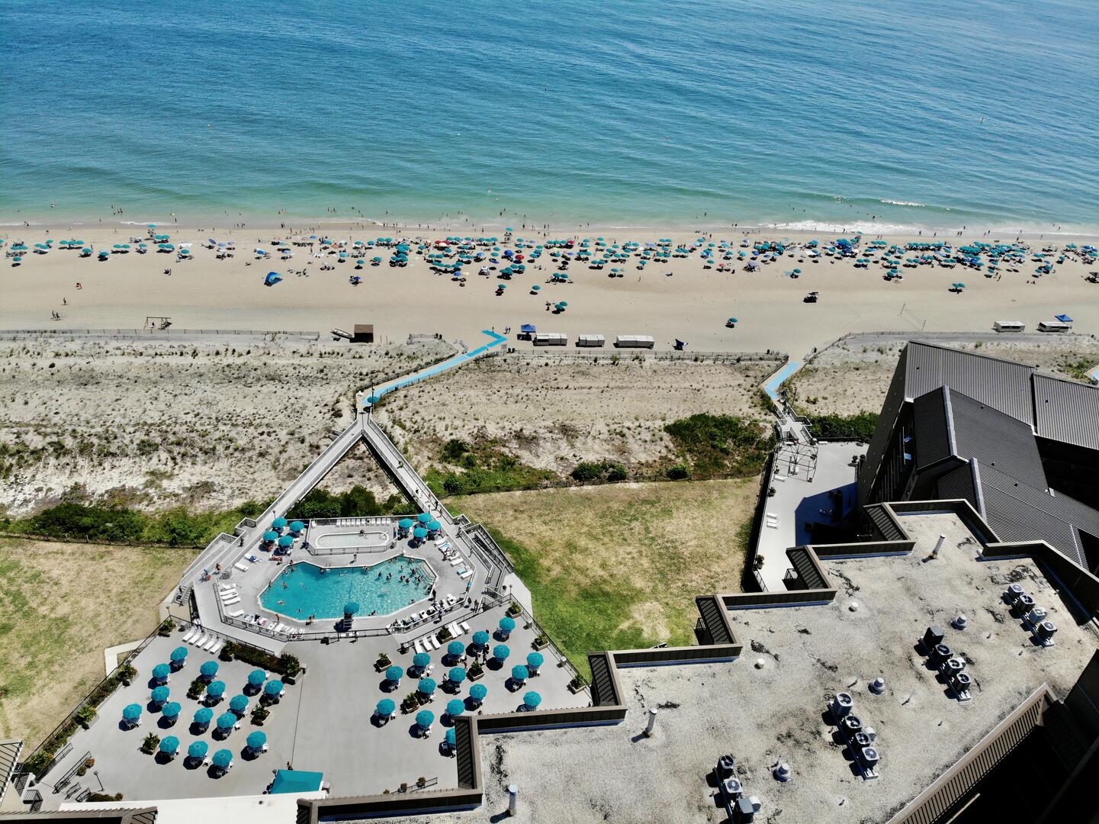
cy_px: 412
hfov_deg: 71.6
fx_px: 762
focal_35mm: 24
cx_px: 550
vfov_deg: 56.8
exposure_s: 1/1480
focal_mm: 4.5
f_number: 2.8
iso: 102
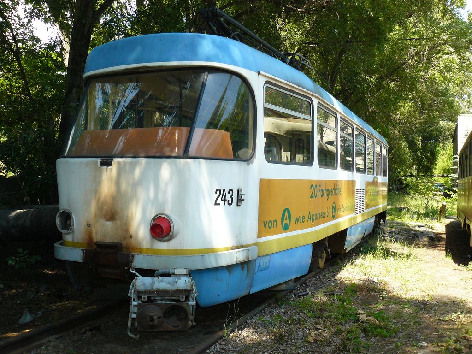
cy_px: 177
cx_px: 236
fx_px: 491
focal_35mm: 36
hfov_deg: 51.4
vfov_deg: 39.7
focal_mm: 6
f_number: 5
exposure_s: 1/160
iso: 200
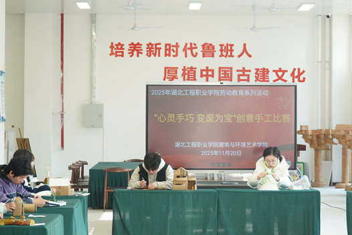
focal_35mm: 100
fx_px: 978
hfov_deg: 20.4
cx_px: 225
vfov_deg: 13.7
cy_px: 123
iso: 500
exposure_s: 1/100
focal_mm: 44
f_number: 4.5
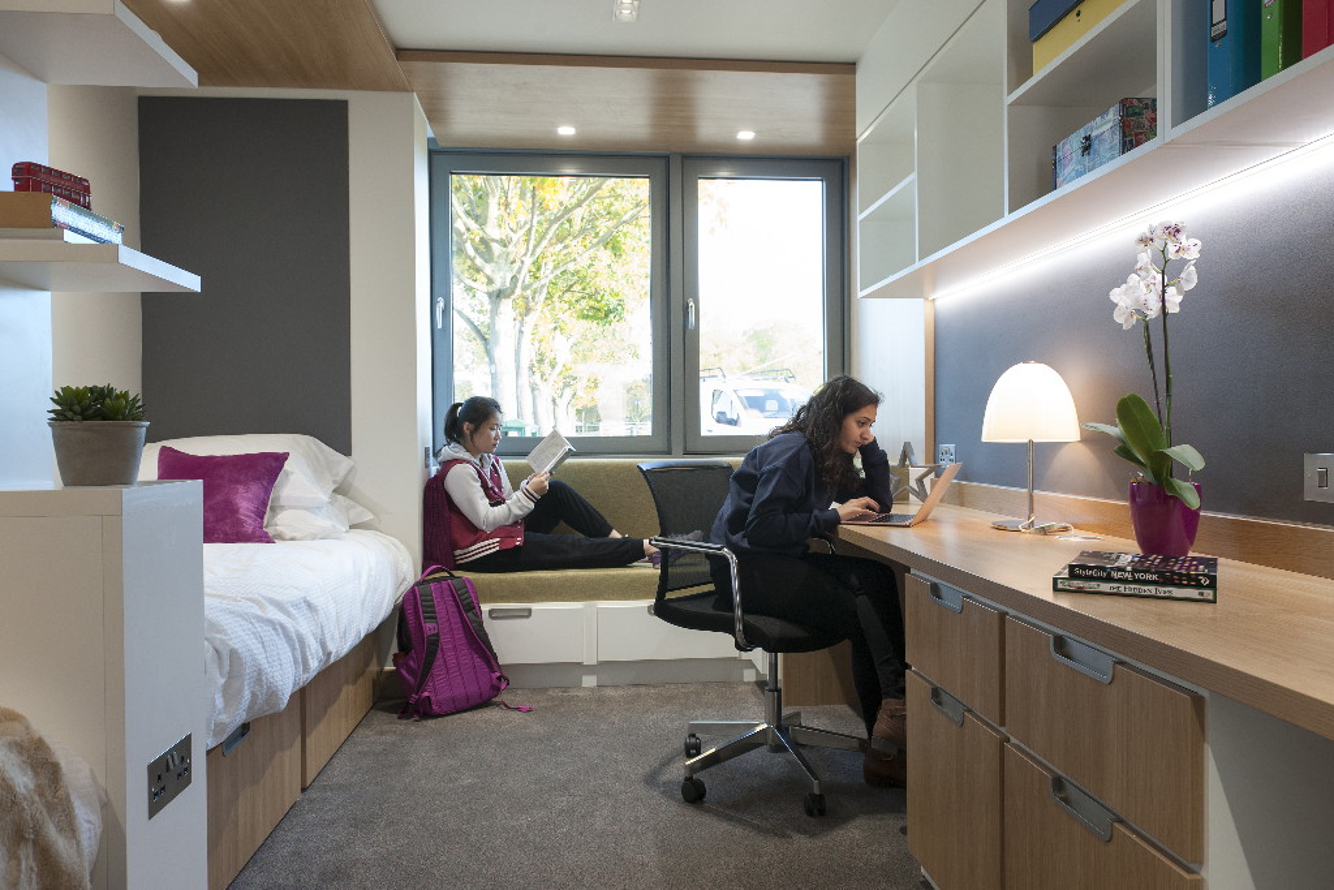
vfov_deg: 53.1
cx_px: 667
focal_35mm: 24
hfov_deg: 73.7
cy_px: 445
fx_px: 889
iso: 800
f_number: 6.3
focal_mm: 24
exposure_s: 1/30
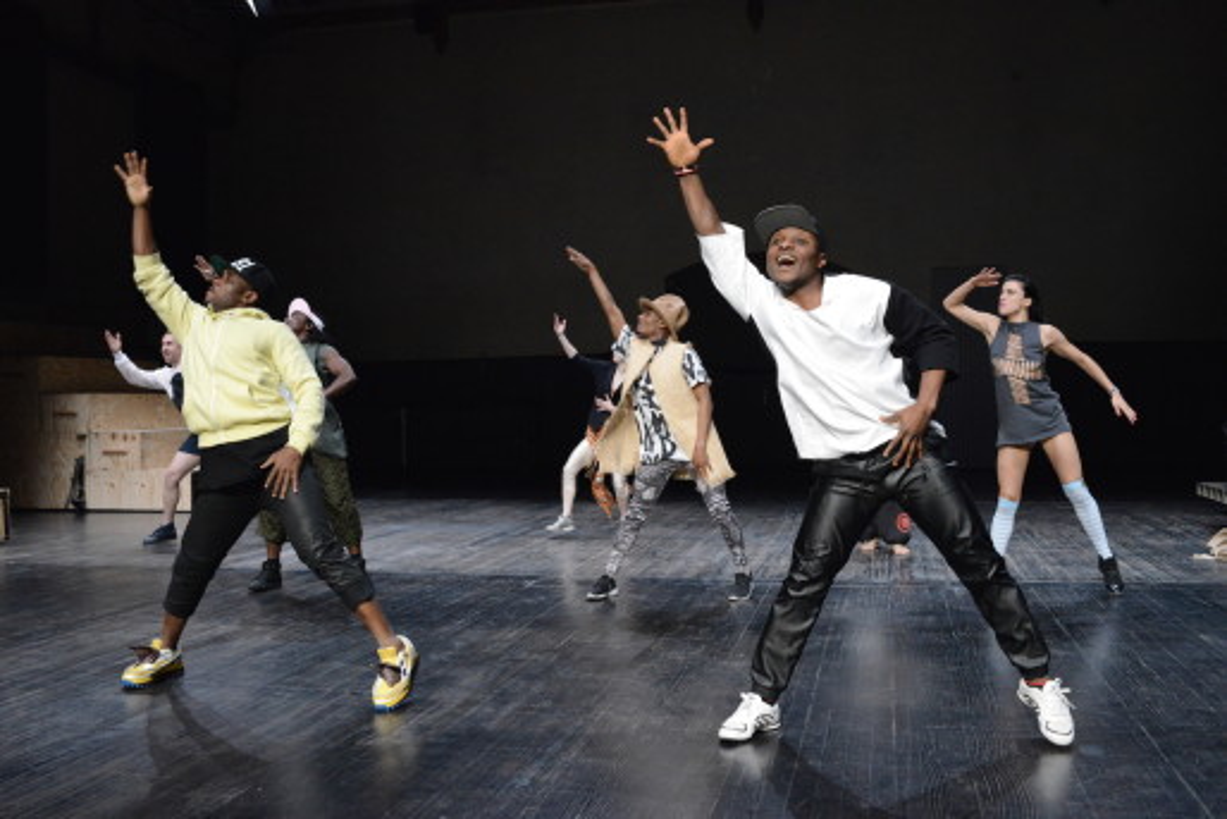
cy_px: 410
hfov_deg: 54.4
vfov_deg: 37.9
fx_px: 1193
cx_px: 614
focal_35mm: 35
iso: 6400
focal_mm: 35
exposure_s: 1/160
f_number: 8
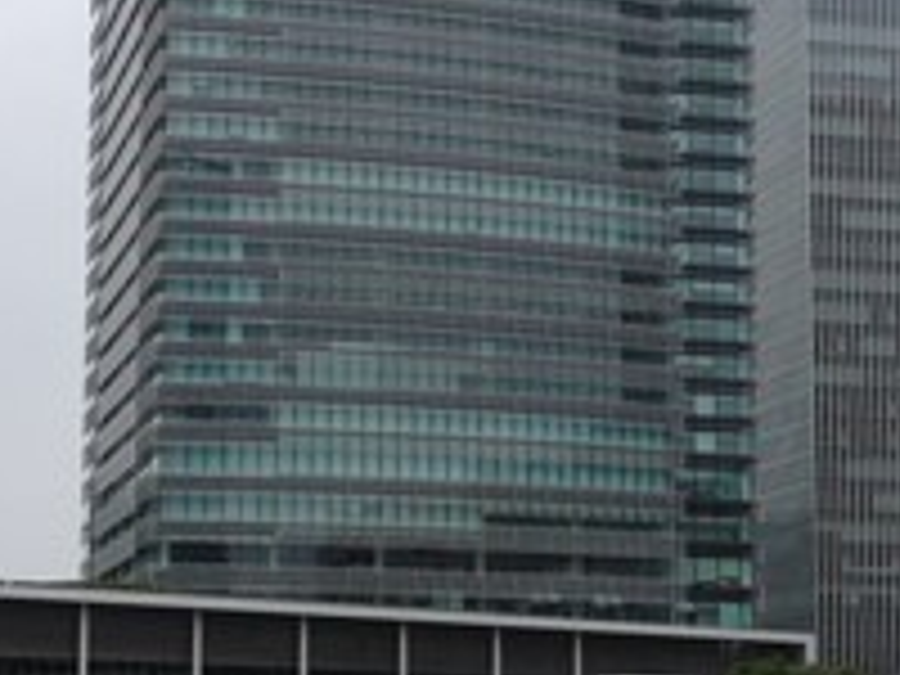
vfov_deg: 14.1
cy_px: 428
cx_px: 464
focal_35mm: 105
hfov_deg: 18.7
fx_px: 2730
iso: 50
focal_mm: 4.28
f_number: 2.4
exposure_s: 1/1022
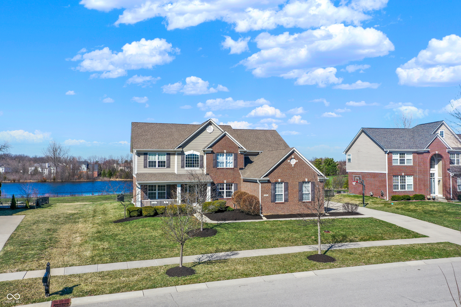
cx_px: 230
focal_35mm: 28
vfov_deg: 46.4
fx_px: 359
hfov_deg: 65.5
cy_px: 154
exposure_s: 1/500
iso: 100
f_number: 5.6
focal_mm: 10.26
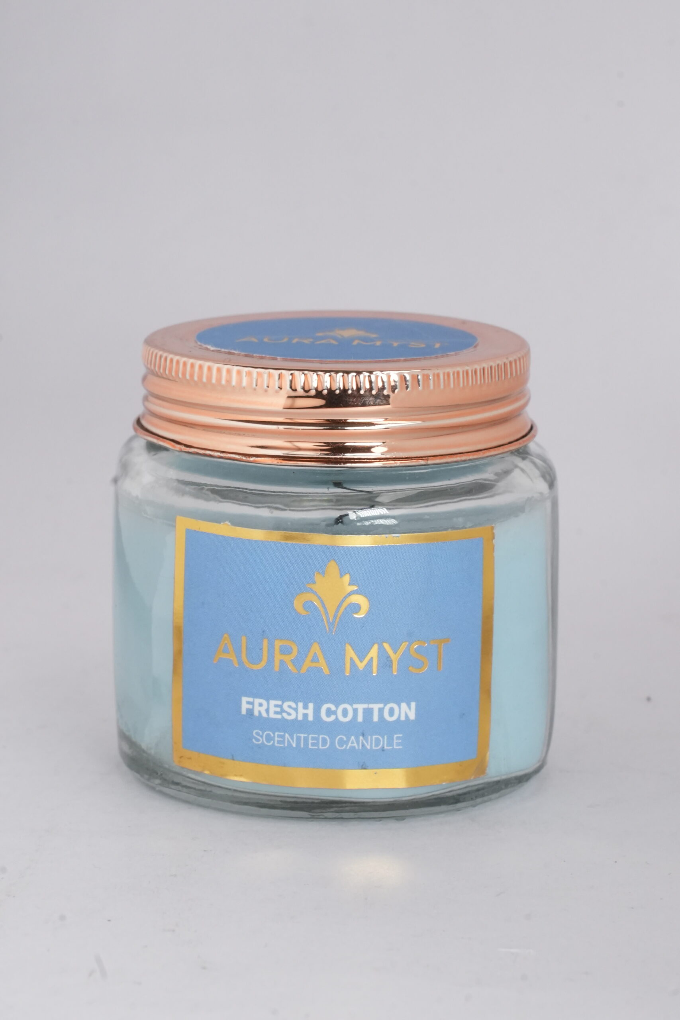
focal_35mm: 112
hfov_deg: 12.2
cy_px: 510
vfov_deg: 18.3
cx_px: 340
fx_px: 3173
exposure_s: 1/125
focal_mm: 75
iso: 2000
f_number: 22
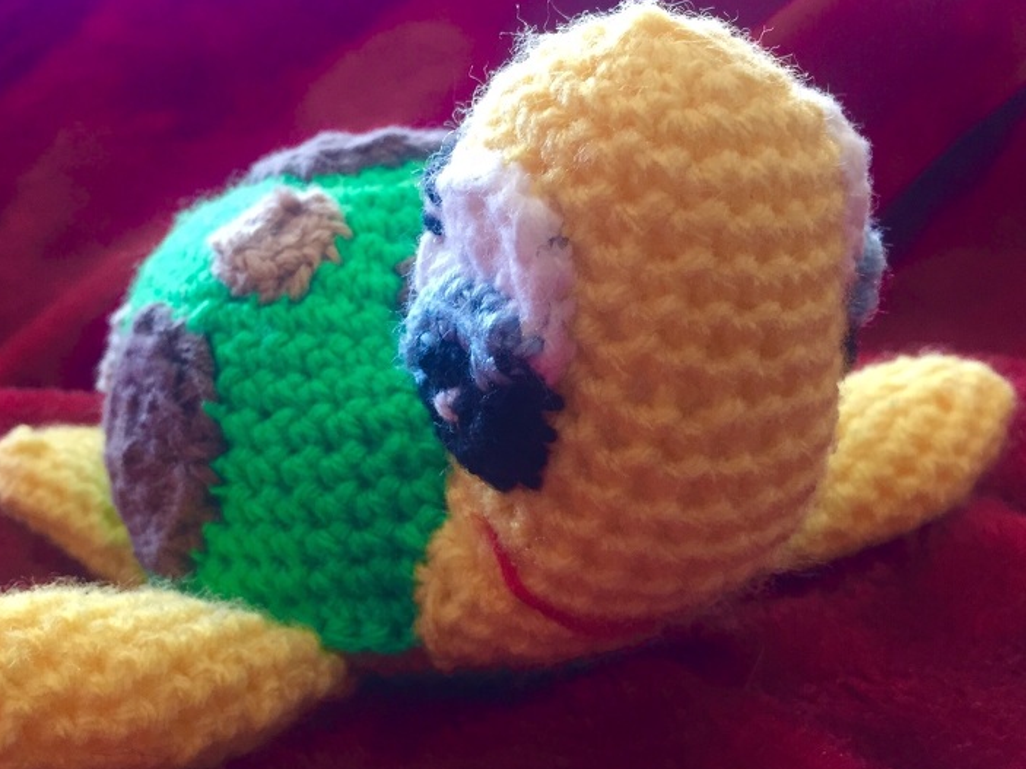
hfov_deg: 42.9
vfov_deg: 32.9
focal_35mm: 44
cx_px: 474
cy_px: 394
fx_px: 1304
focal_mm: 4.15
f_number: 2.2
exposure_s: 1/33
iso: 125
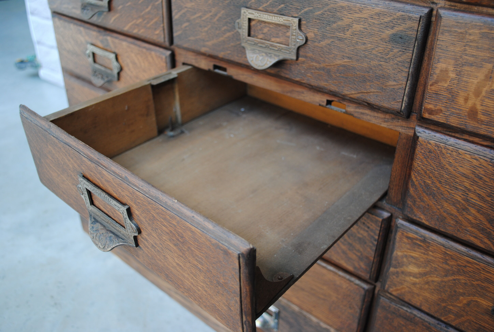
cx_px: 247
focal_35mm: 33
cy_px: 166
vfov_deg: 40.1
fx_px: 454
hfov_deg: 57.1
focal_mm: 22
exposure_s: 1/40
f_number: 3.8
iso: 200
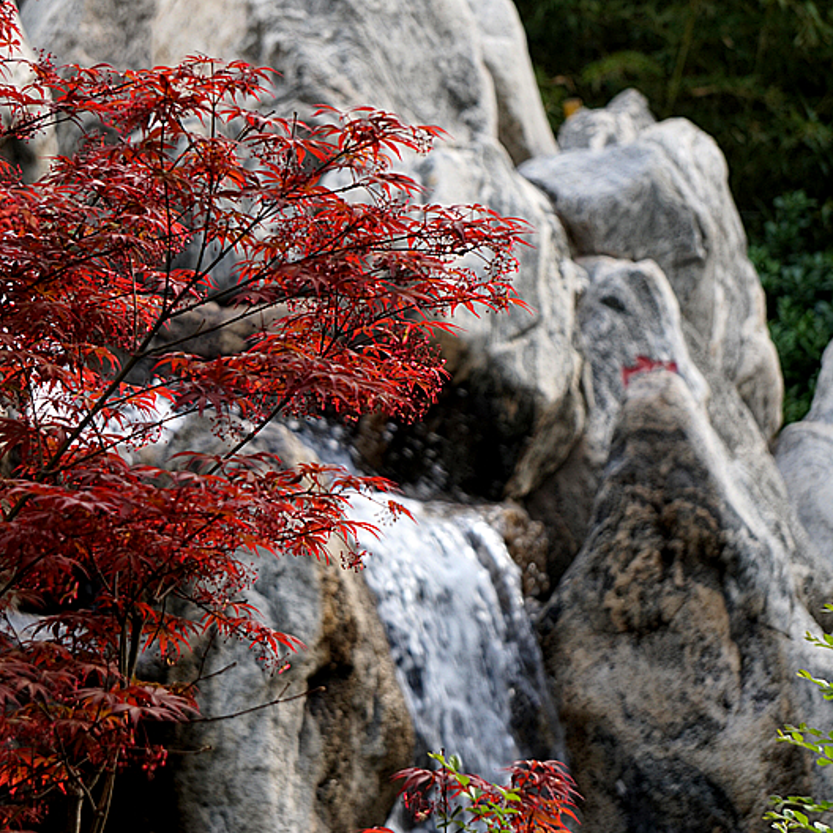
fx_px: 4891
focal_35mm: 180
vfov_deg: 9.7
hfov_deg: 9.7
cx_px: 361
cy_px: 418
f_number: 5.6
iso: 250
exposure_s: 1/160
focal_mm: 93
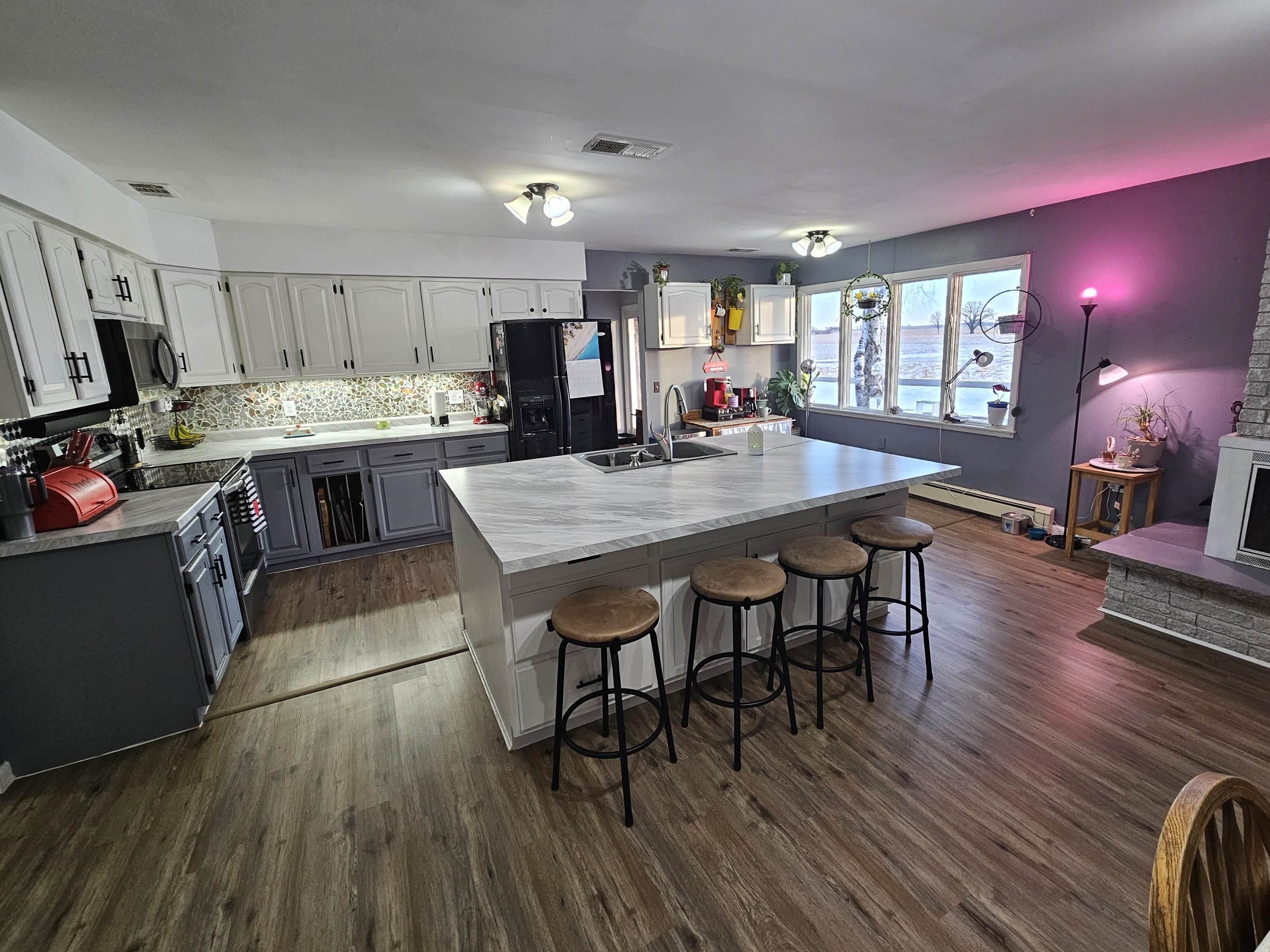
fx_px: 514
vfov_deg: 85.6
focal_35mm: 14
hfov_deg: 101.9
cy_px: 460
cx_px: 674
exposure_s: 1/60
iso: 125
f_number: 2.2
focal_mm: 2.2
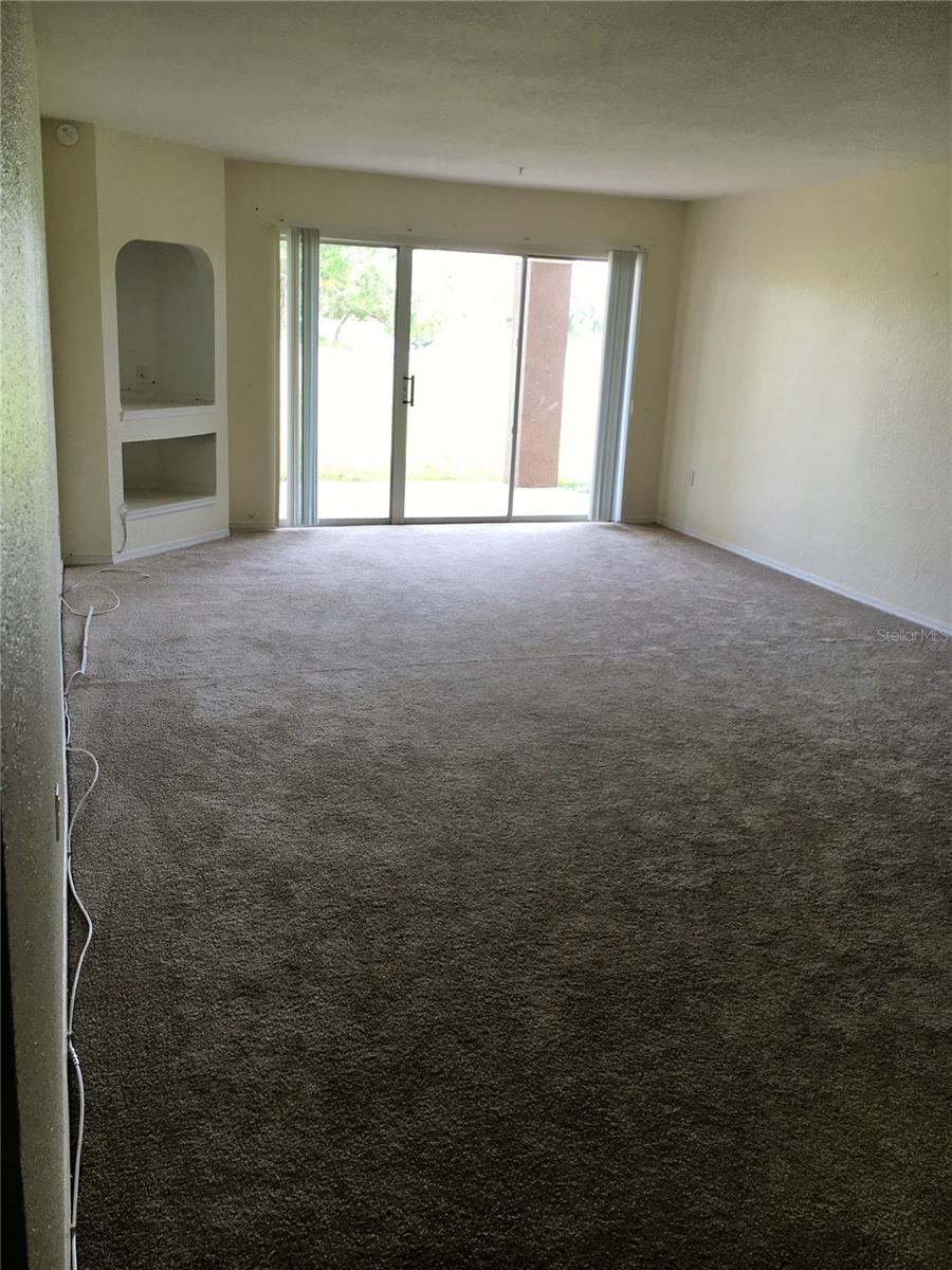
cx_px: 476
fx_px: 1063
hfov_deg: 48.2
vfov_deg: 61.7
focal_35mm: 29
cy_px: 635
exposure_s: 1/60
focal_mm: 4.15
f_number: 2.2
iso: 32
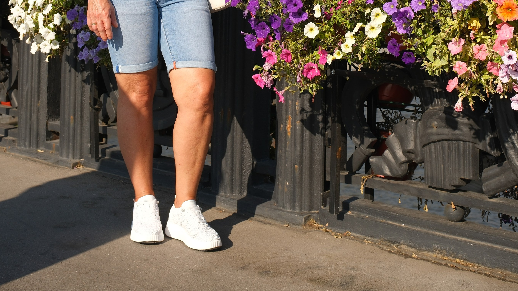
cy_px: -81
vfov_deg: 17.5
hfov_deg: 32.4
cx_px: 257
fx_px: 893
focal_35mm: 65
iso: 160
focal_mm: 27
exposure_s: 1/400
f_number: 8
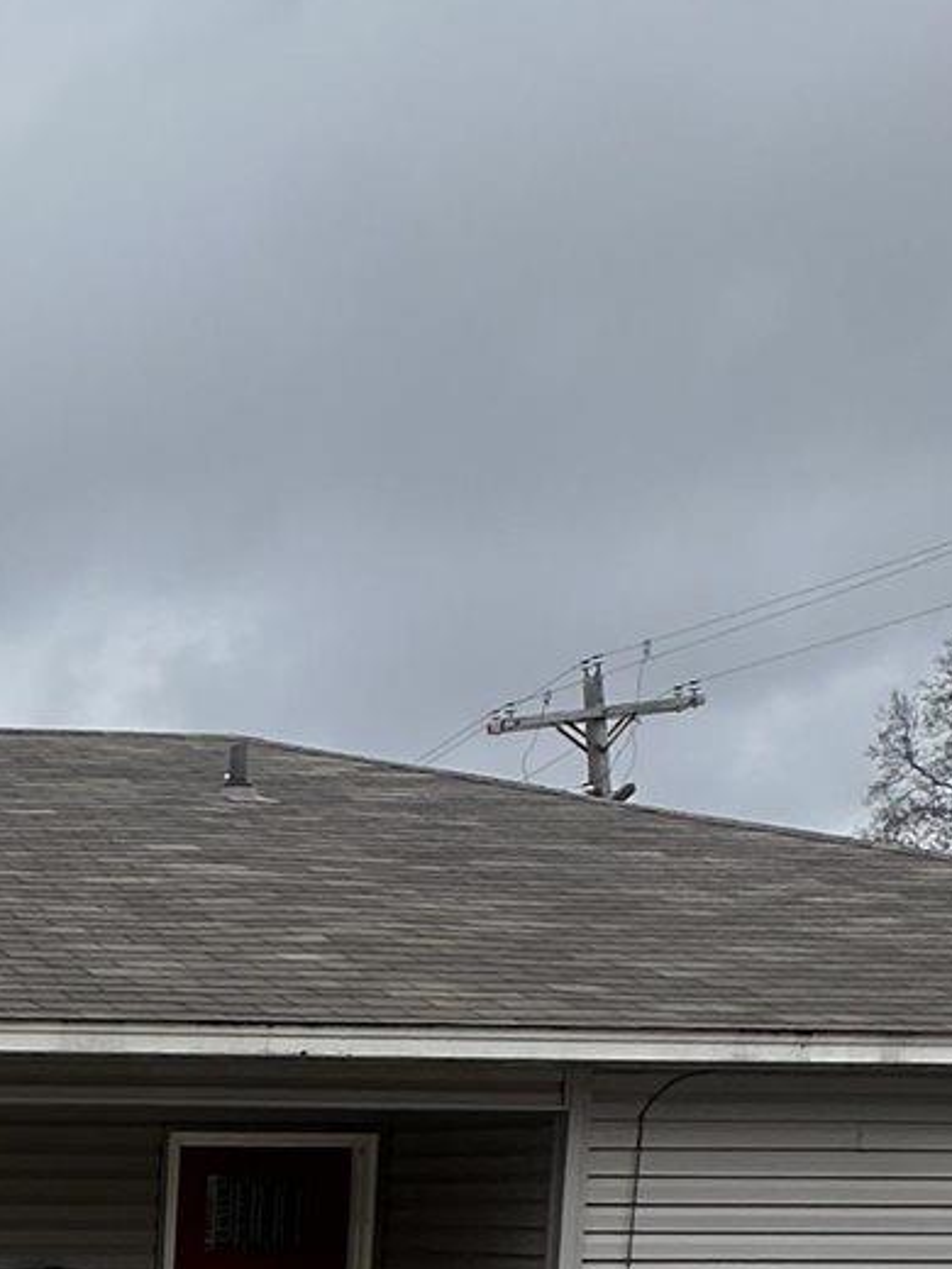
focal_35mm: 62
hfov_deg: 18.6
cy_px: 1430
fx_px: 2273
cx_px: -752
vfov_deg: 28.1
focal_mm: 2.22
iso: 40
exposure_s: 1/401
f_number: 2.2
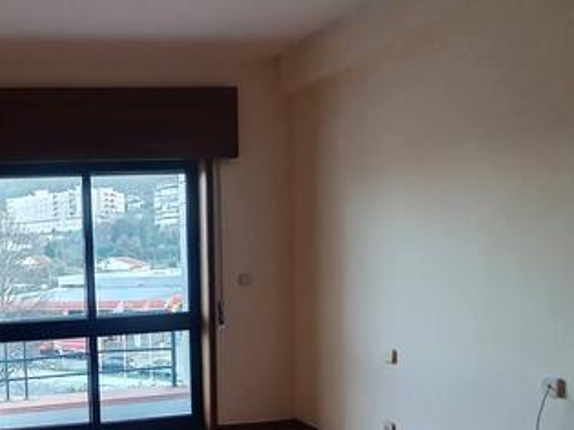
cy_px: 308
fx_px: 547
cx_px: 40
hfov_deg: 48.5
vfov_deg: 42.0
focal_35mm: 33
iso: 200
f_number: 2.2
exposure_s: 1/50
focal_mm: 1.8
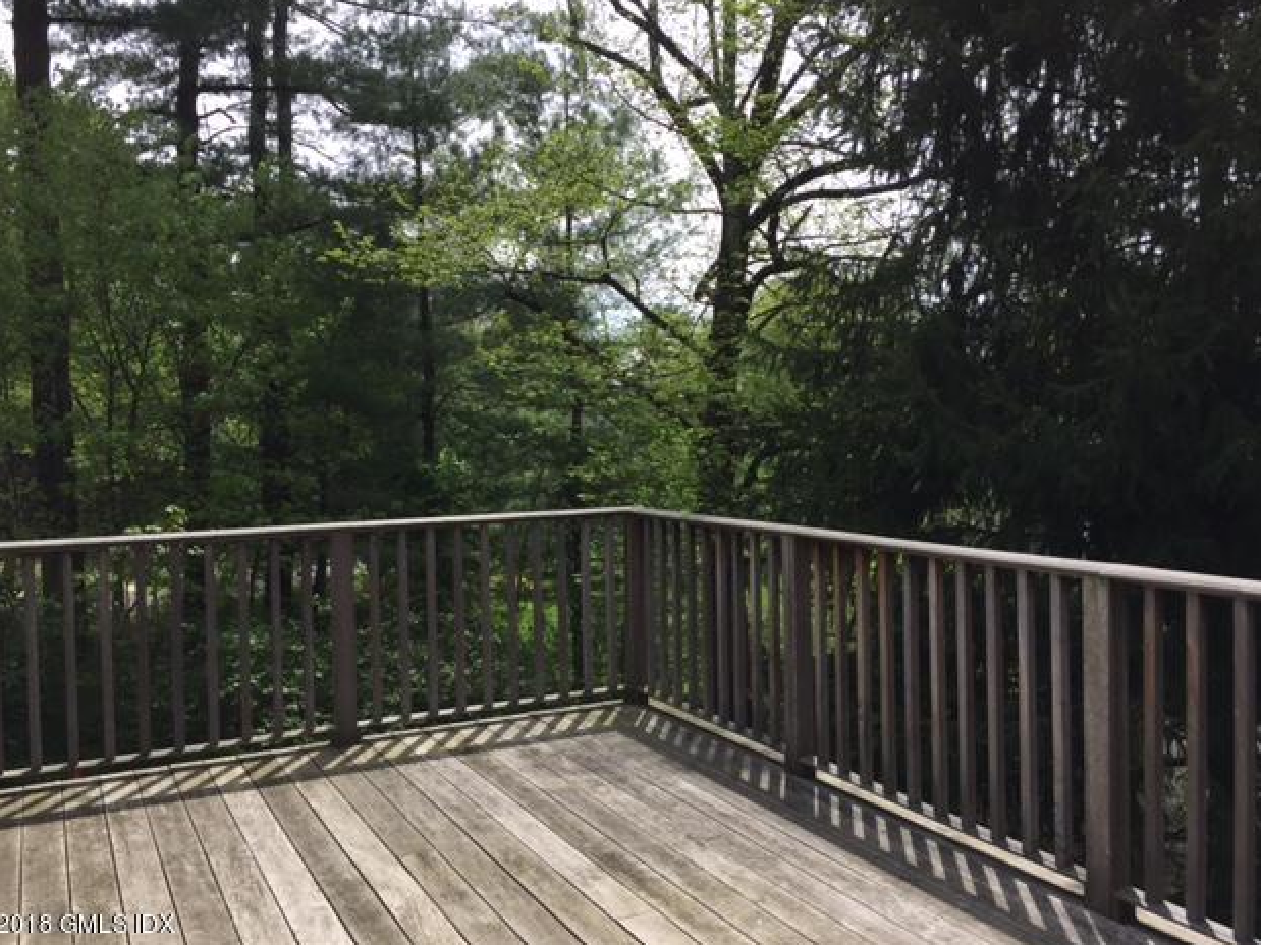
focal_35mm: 30
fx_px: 1093
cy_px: 477
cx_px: 617
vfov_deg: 46.8
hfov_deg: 60.0
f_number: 2.2
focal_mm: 4.15
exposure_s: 1/1014
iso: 32
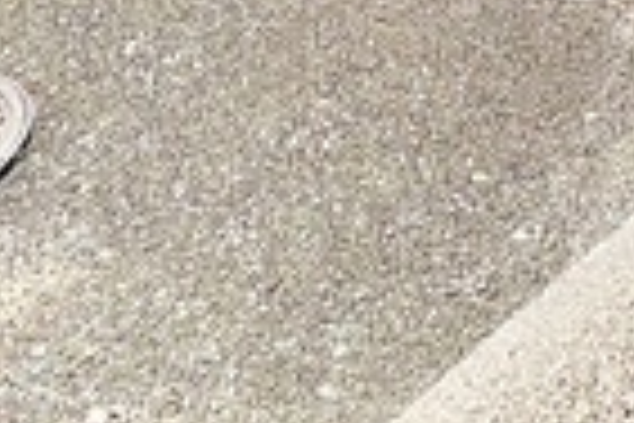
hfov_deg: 27.8
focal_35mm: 67
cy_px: -610
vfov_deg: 13.9
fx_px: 1180
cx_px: 674
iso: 32
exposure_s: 1/1597
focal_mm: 1.57
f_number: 1.8
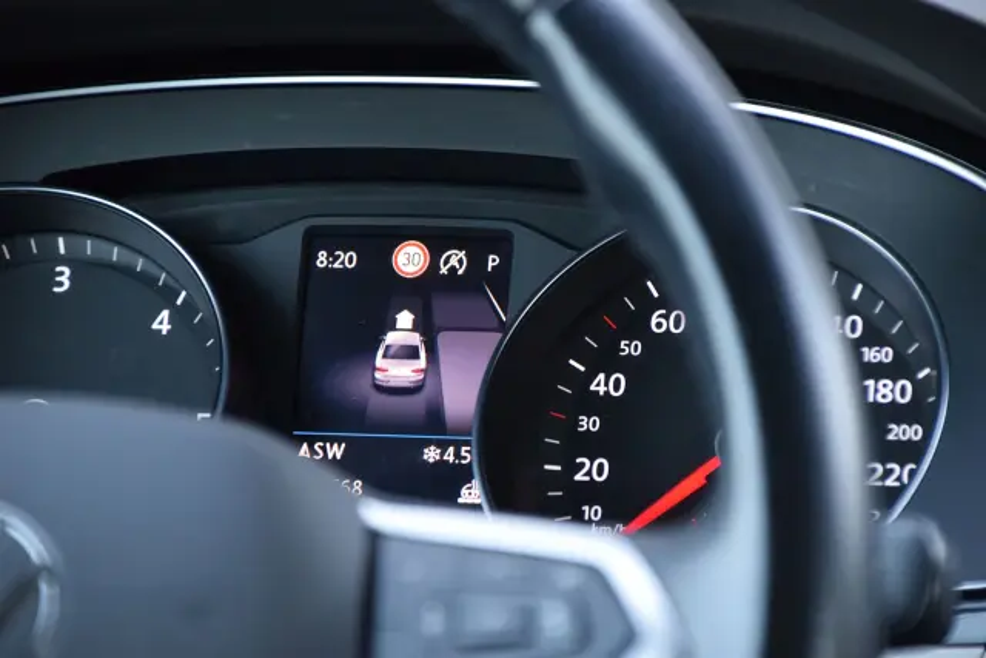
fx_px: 8218
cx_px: 493
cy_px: 329
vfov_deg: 4.6
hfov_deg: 6.9
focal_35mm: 300
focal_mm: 200
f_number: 6.3
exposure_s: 1/80
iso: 1600
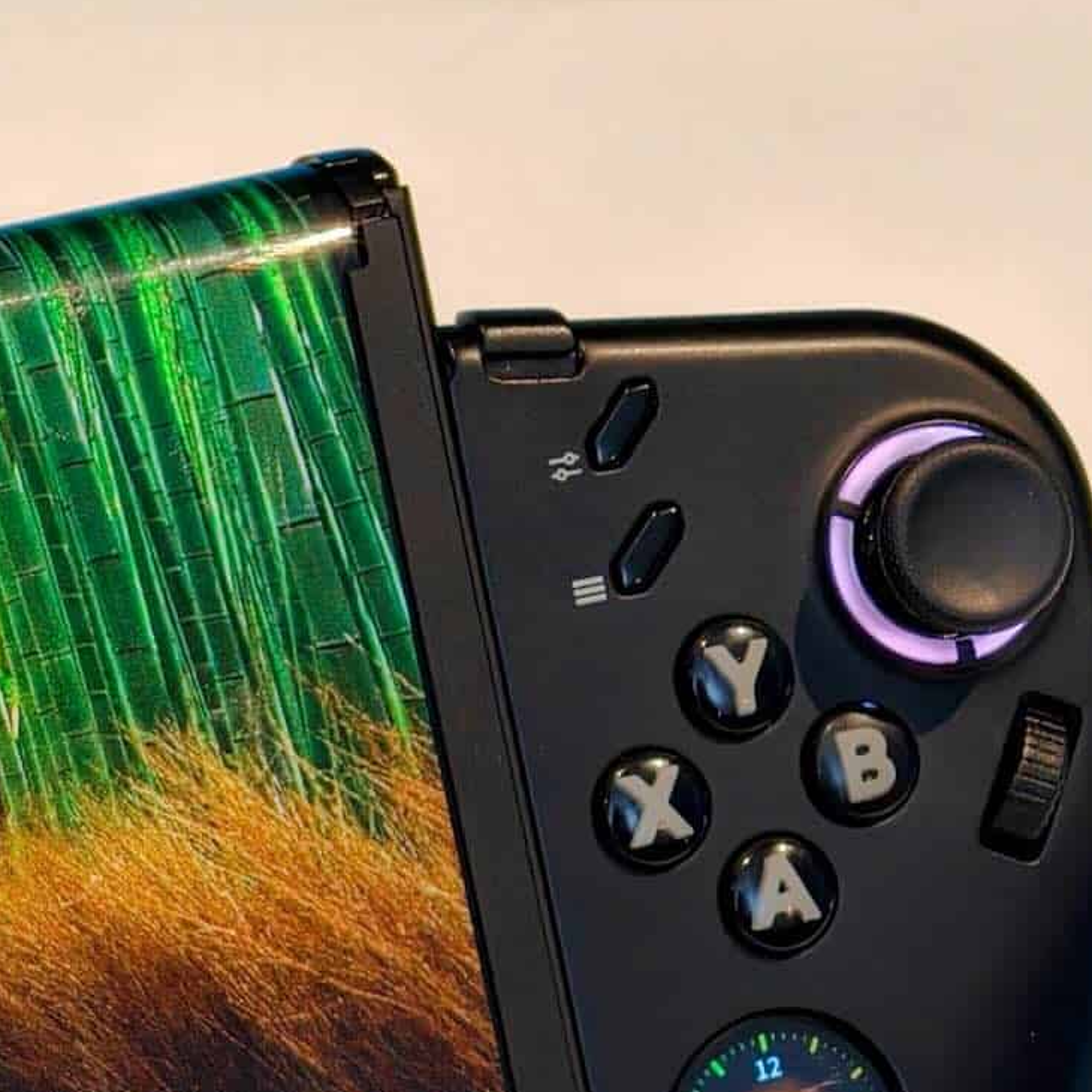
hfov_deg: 8.1
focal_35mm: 212
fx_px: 7566
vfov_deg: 8.2
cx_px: -561
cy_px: 1368
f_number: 13
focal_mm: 16.53
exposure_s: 1/60
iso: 1000
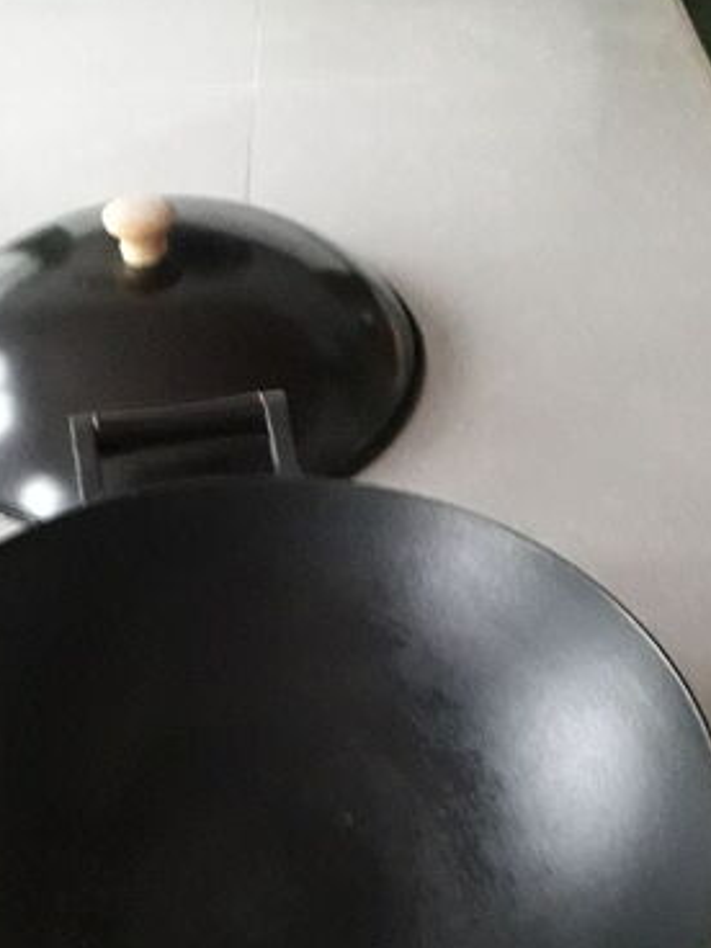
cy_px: 726
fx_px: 1287
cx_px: 268
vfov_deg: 39.2
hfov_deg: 30.8
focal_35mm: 47
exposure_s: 1/10
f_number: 1.9
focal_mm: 3.6
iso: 800
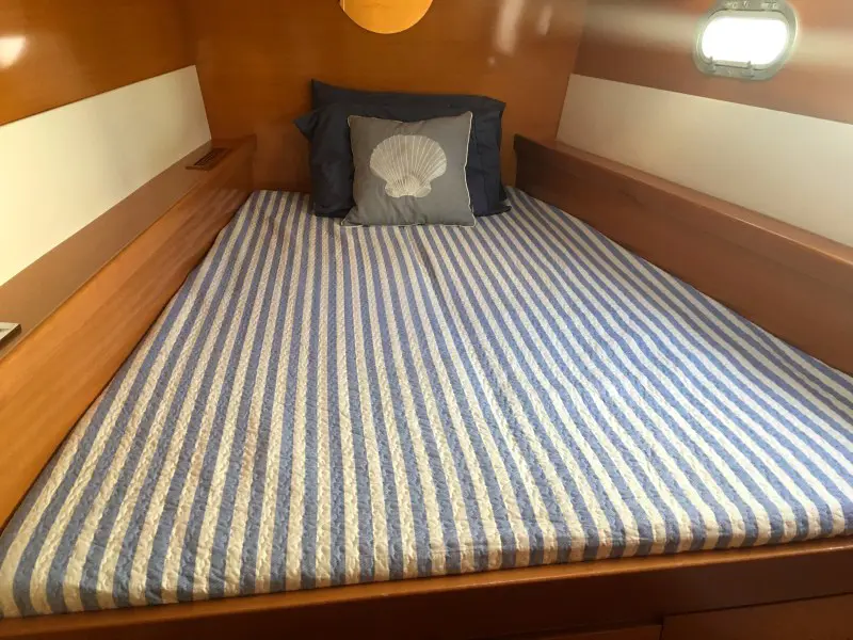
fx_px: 715
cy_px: 320
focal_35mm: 29
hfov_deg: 61.7
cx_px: 426
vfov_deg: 48.2
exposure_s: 1/15
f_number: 2.2
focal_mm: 4.15
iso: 50
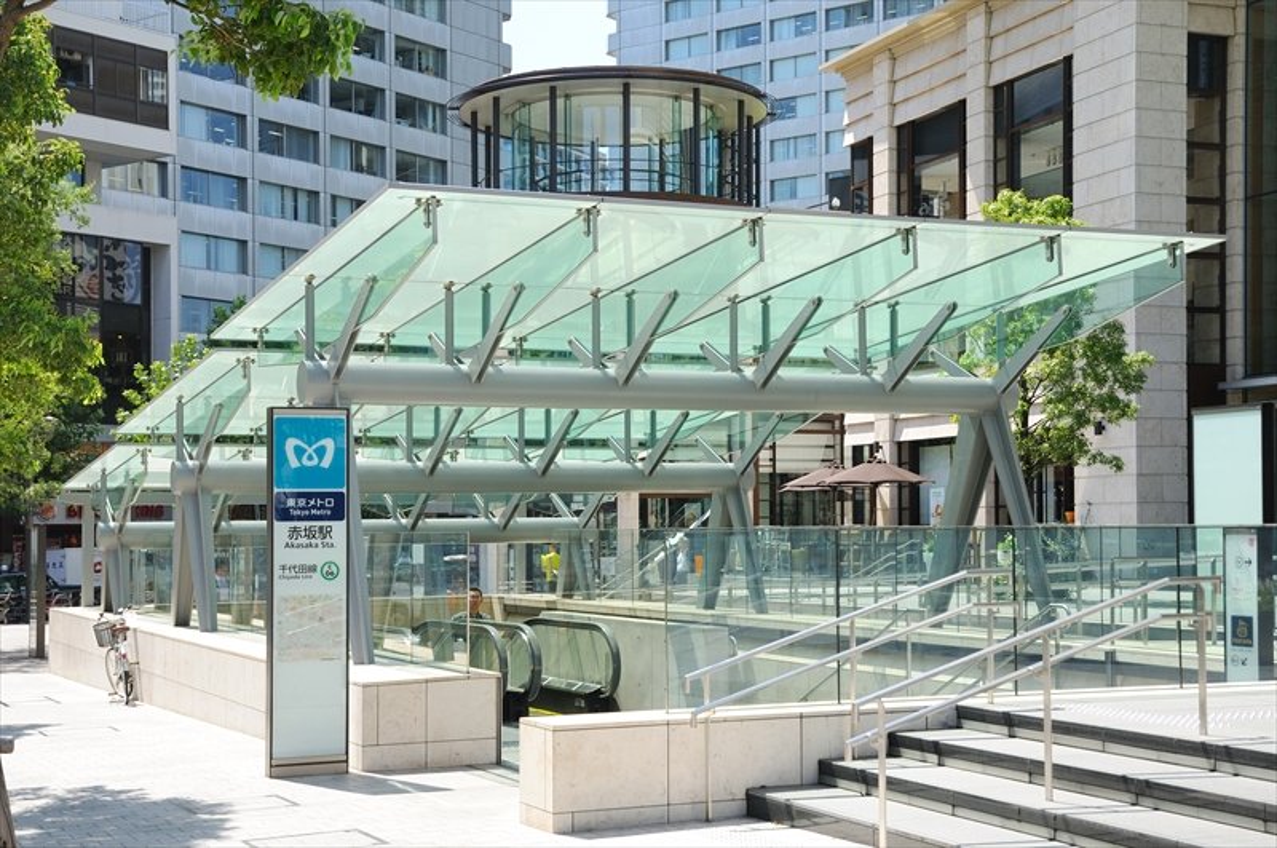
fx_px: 1860
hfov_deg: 37.9
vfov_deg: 25.7
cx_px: 638
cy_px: 424
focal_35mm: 52
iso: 200
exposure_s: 1/250
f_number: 8
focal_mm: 35
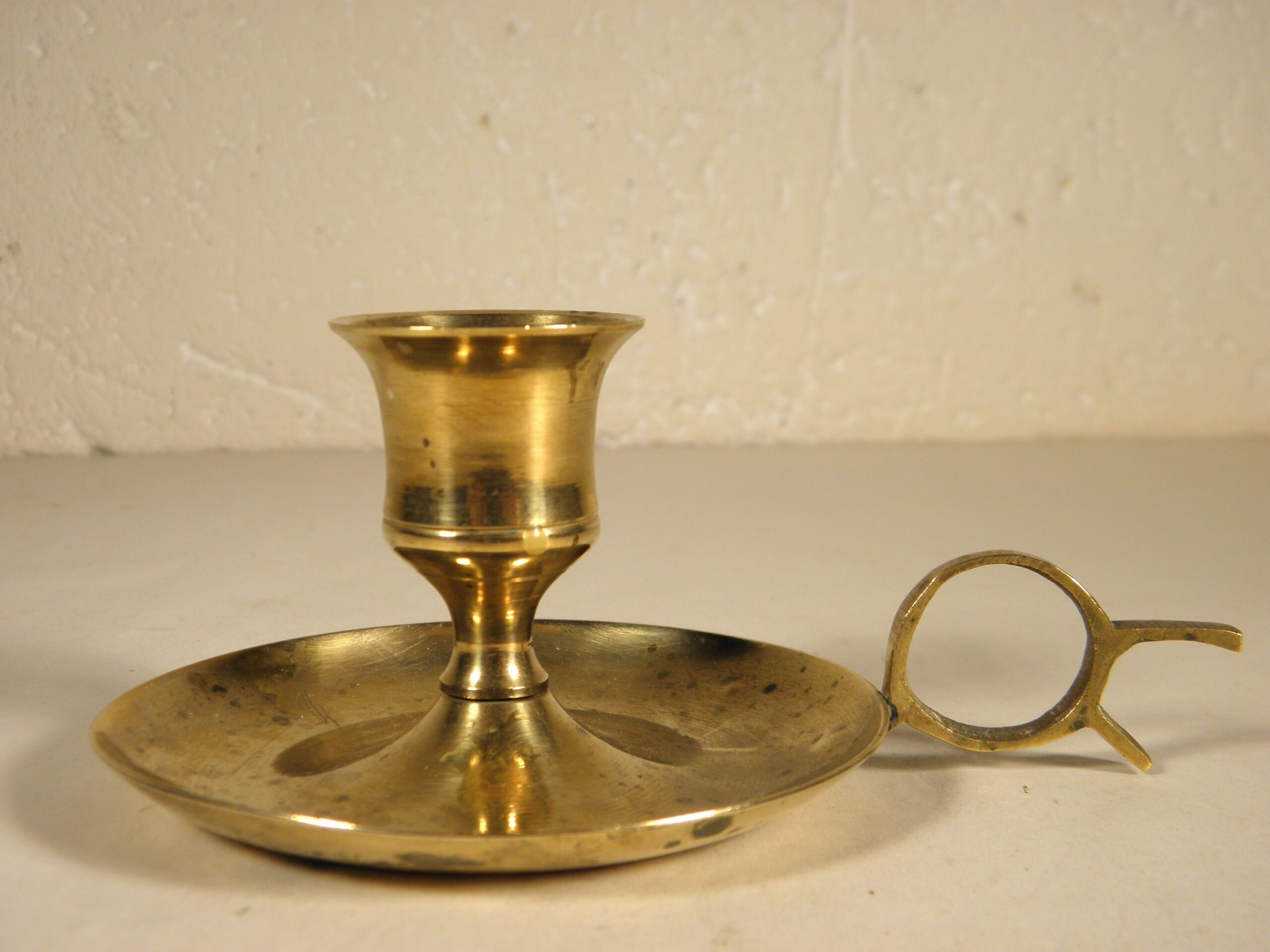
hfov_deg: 38.2
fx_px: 1834
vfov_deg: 29.1
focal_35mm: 50
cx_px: 635
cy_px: 476
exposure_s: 1/60
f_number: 4
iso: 100
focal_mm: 9.1
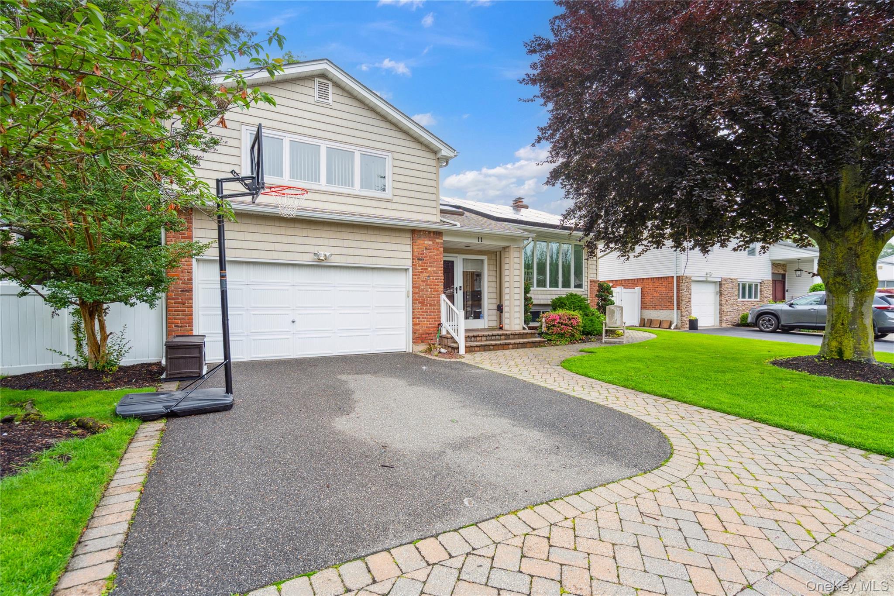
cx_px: 447
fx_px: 397
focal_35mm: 16
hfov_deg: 96.7
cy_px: 298
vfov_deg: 73.7
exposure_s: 1/250
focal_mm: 16
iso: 200
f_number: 5
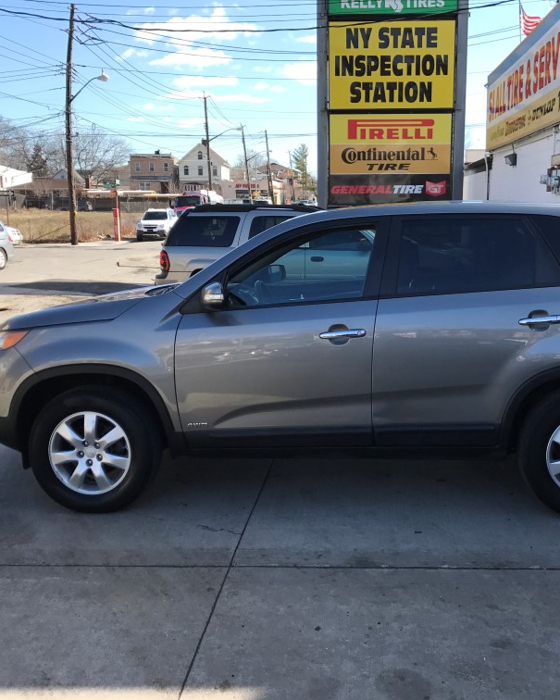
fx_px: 766
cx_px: 335
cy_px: 348
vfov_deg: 49.1
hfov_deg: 40.0
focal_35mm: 37
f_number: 1.8
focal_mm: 3.99
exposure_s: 1/1100
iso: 20
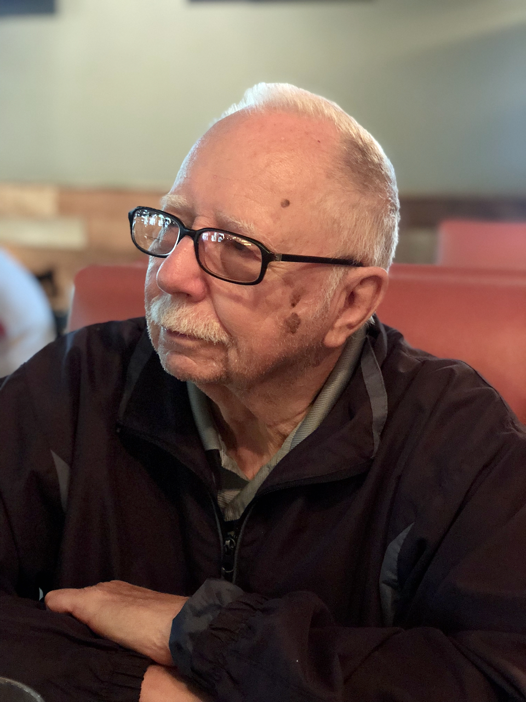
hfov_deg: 28.0
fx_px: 1054
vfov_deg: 36.8
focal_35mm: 52
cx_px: 263
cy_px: 351
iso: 160
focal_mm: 6
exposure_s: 1/11
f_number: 2.4
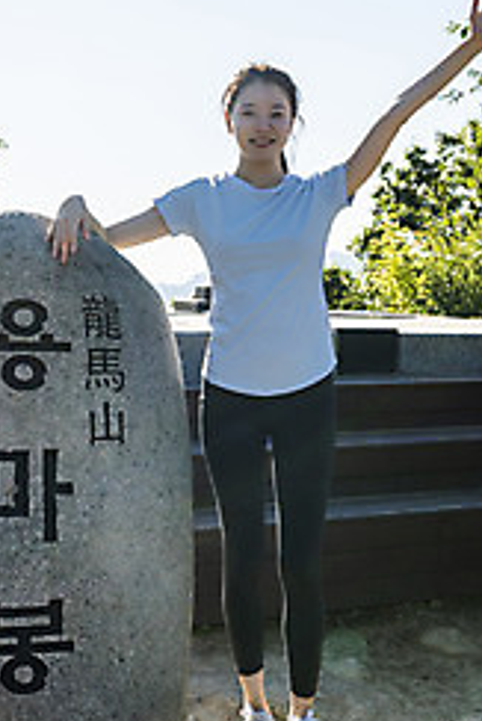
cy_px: 290
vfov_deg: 33.8
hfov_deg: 22.9
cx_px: 170
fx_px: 1183
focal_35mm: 59
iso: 250
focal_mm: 36
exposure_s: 1/640
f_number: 8
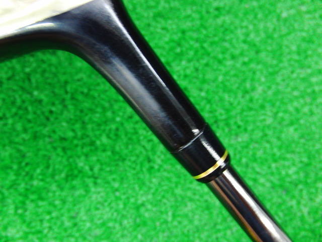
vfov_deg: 38.7
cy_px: 121
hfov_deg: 50.1
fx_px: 344
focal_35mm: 37
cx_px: 161
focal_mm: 6.42
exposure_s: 1/15
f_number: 3.6
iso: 400
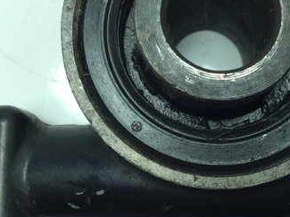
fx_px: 494
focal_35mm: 59
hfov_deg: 32.6
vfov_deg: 24.5
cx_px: 174
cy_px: 52
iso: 32
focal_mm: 3.3
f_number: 2.4
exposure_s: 1/256
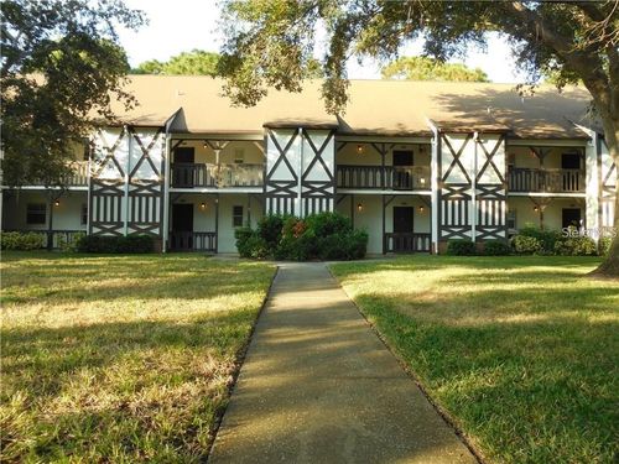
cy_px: 232
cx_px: 310
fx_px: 465
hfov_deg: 67.3
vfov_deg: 53.1
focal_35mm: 26
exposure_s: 1/250
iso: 320
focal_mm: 4.6
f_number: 3.5
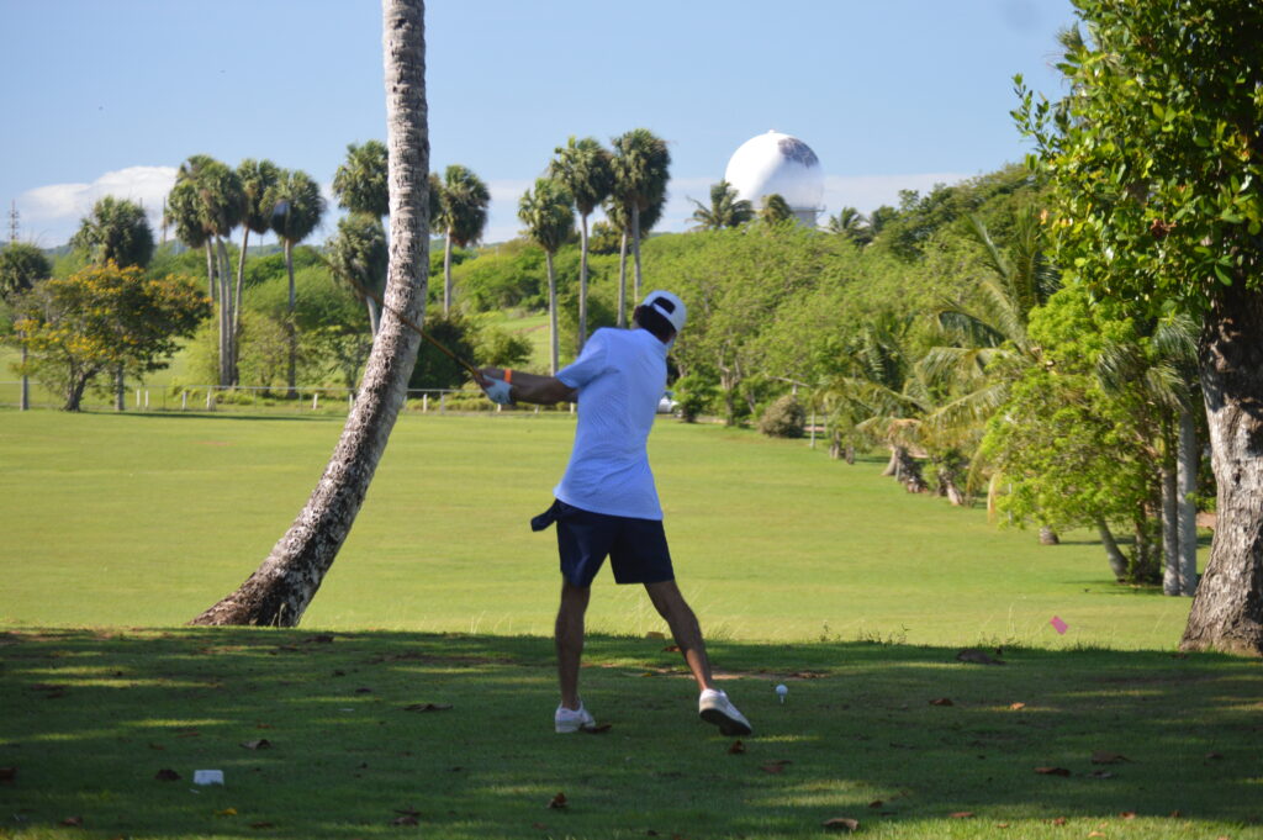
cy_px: 420
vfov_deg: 11.4
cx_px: 632
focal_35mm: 120
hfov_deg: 17.1
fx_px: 4207
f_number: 4.5
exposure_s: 1/640
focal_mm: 80
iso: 400
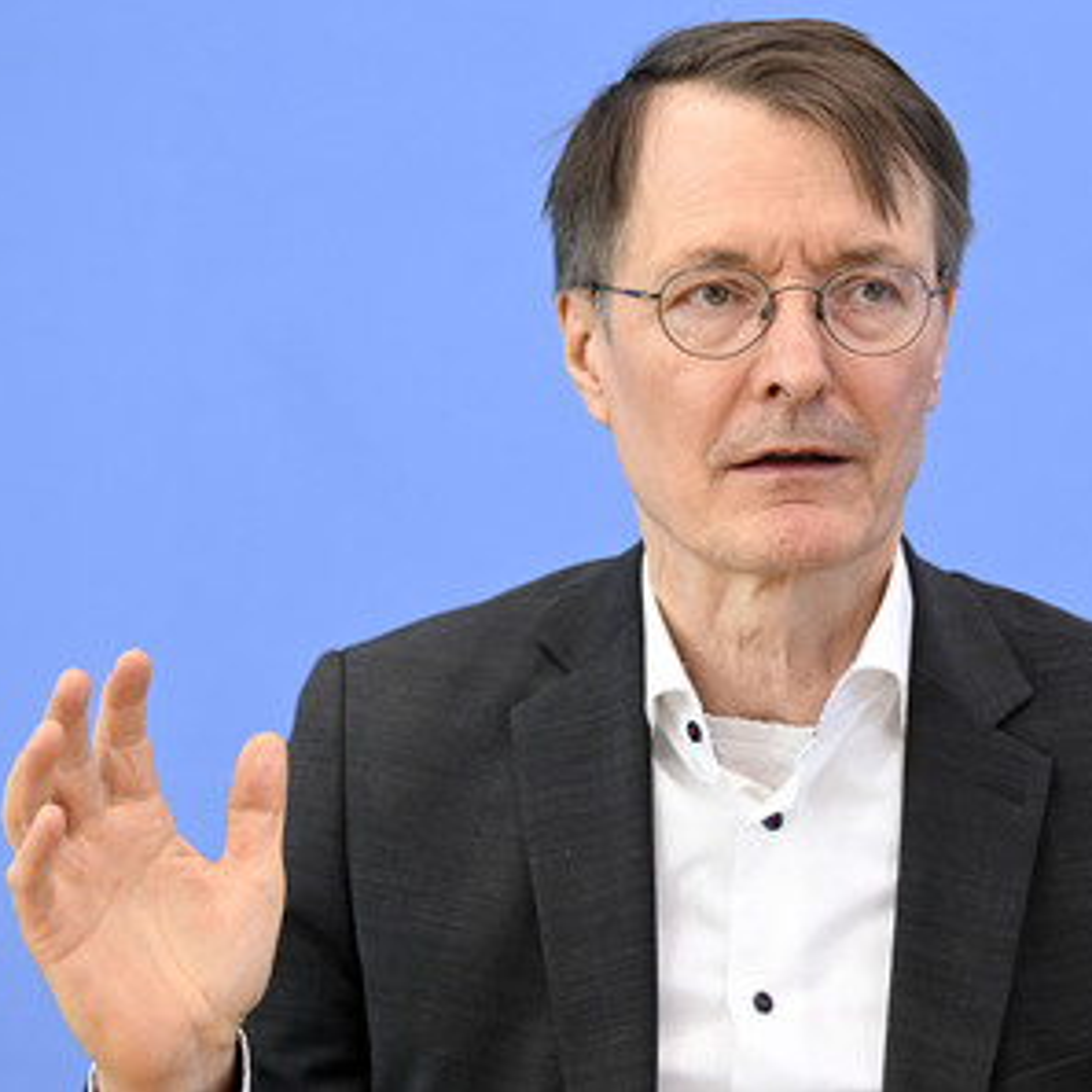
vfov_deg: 11.3
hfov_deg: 11.3
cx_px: 770
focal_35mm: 155
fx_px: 5532
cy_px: 544
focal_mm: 120
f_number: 4.5
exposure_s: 1/800
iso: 3200
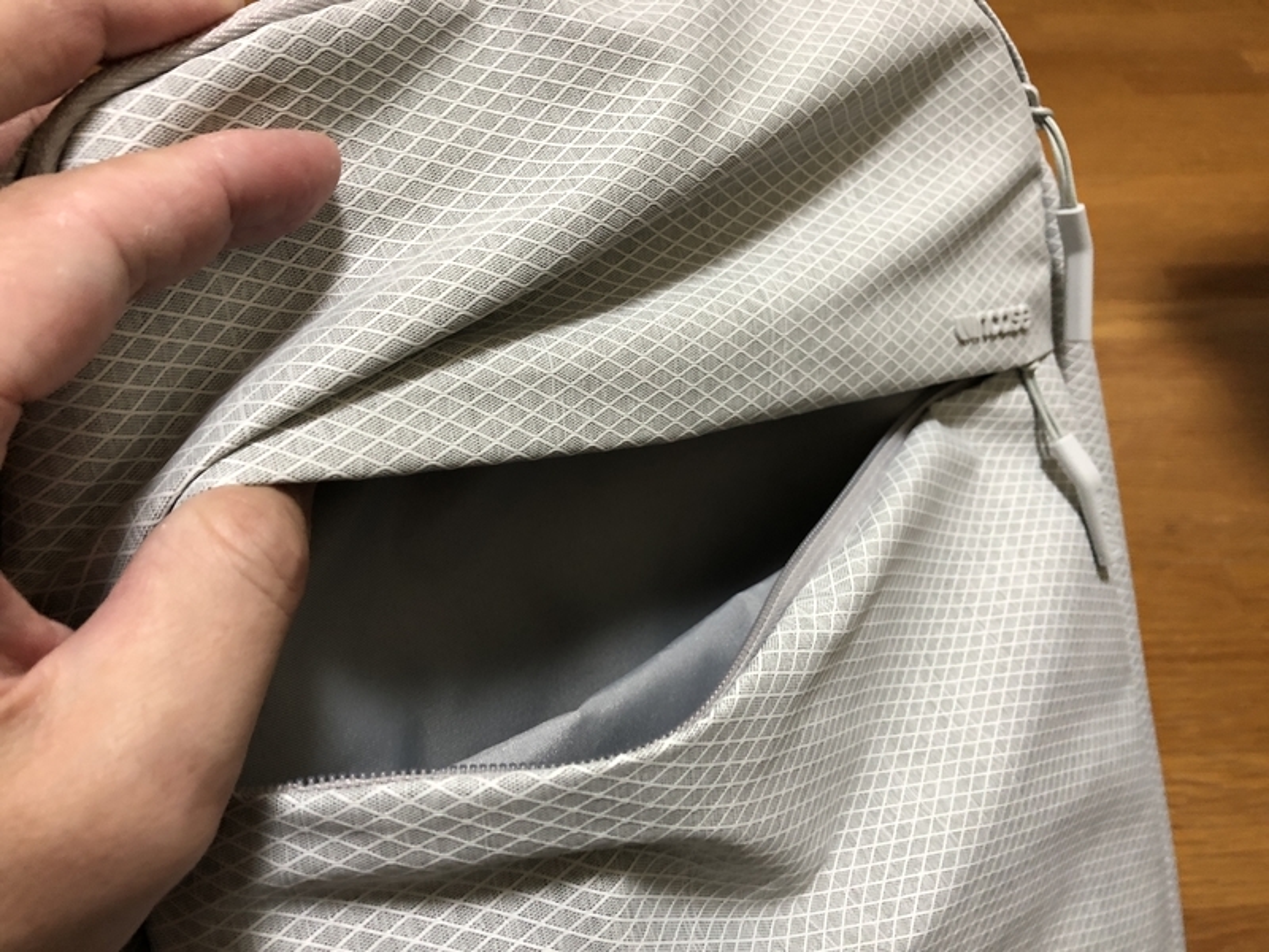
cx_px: 634
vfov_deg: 49.7
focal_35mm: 28
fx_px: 1026
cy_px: 476
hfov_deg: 63.4
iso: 50
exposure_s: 1/15
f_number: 1.8
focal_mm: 3.99
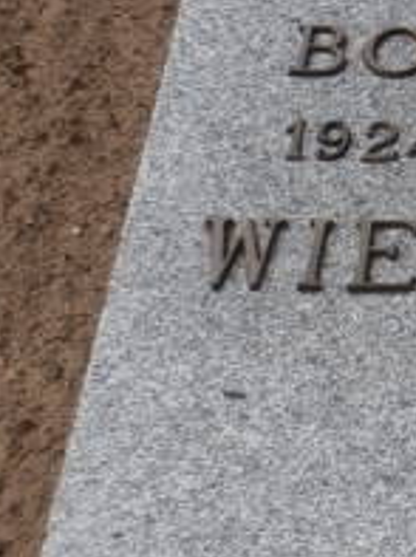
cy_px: 269
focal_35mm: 153
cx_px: 790
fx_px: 2460
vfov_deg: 12.9
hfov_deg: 9.2
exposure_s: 1/125
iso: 100
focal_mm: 8.29
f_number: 11
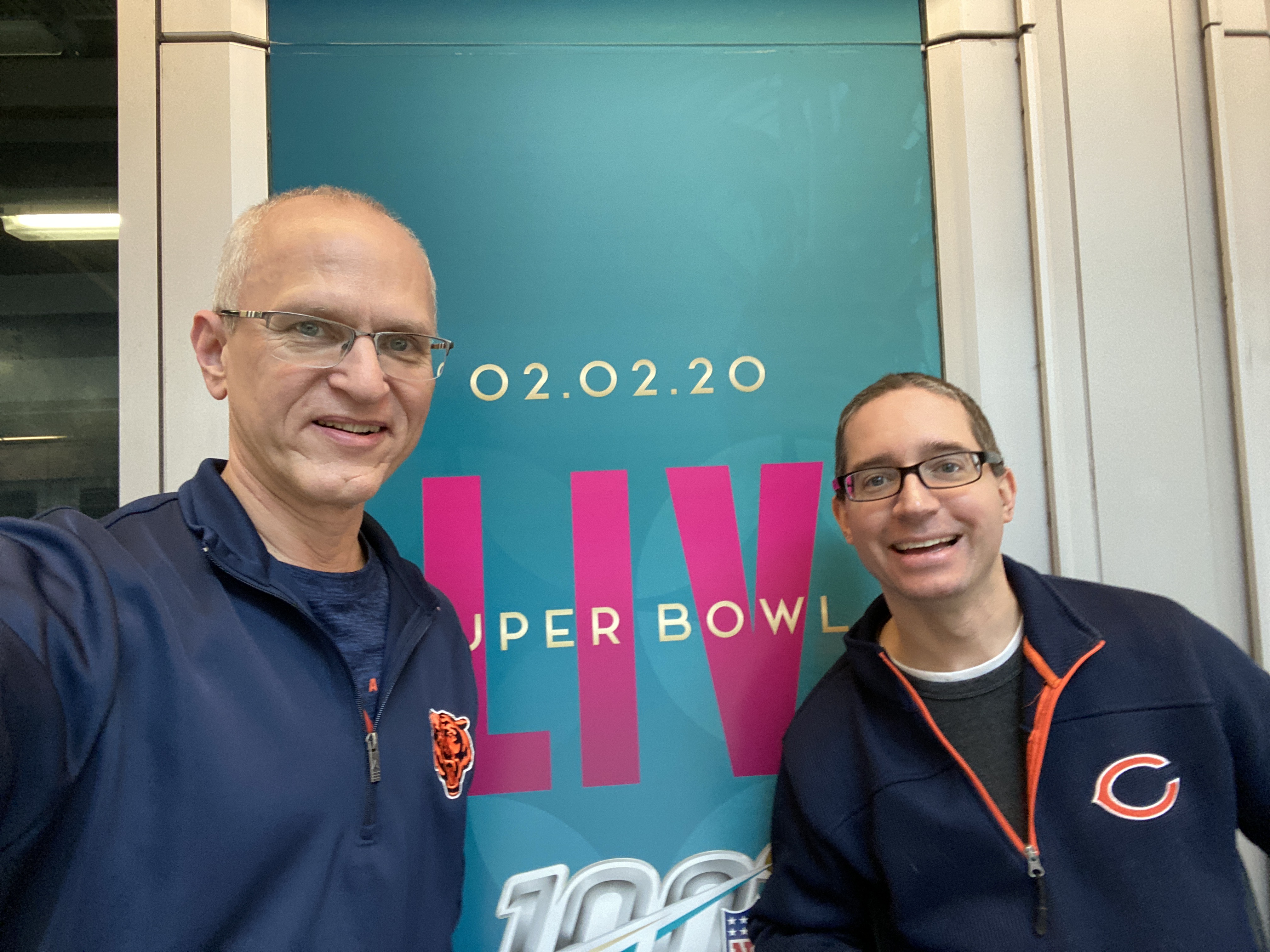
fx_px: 844
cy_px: 476
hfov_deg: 73.9
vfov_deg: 58.9
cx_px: 635
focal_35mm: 23
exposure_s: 1/60
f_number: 2.2
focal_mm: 2.71
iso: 200
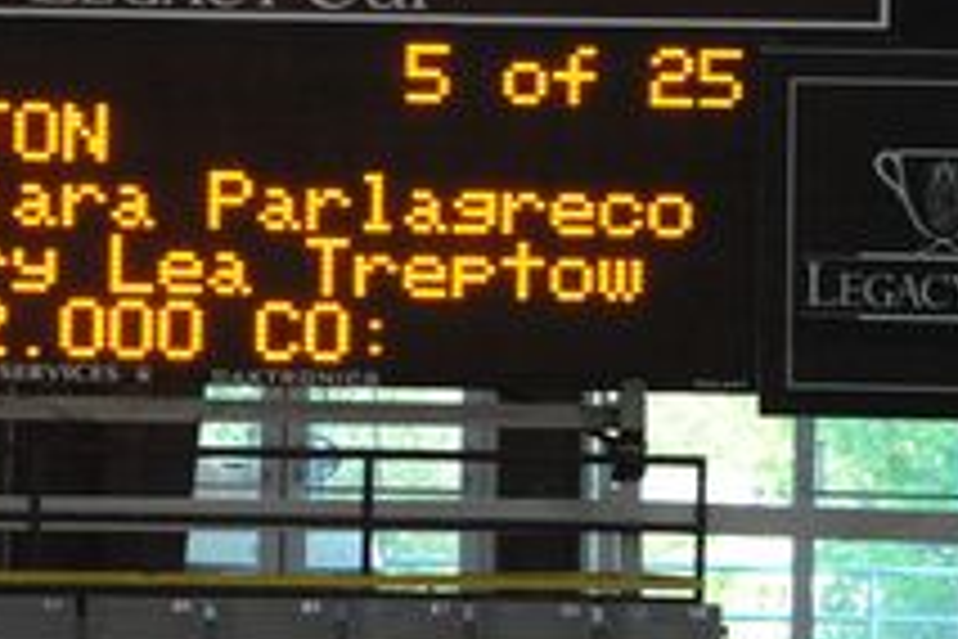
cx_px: 292
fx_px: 15965
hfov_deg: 3.4
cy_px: 176
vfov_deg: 2.3
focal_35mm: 600
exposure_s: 1/400
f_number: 5
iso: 6400
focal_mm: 200
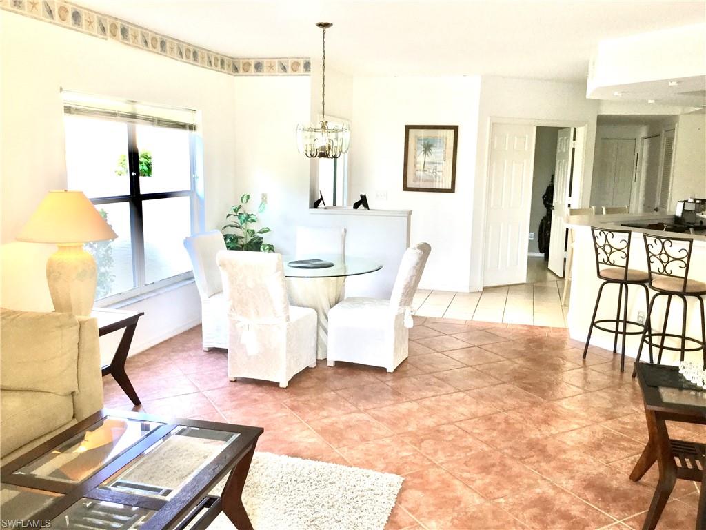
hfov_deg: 58.4
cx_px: 353
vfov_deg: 45.4
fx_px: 632
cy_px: 265
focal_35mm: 31
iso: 25
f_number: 2.4
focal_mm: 3.3
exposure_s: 1/40
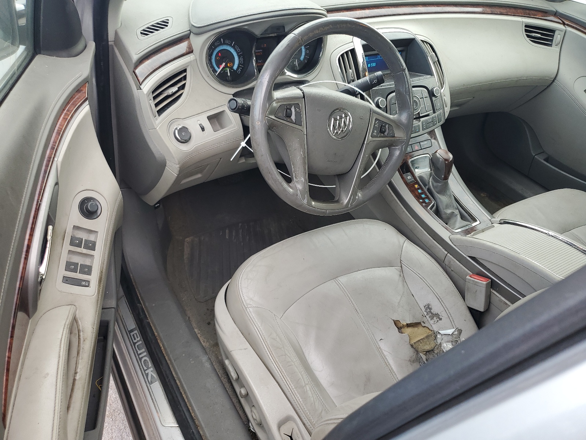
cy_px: 220
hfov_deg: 67.3
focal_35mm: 26
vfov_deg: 53.1
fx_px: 440
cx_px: 293
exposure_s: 1/172
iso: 50
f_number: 1.5
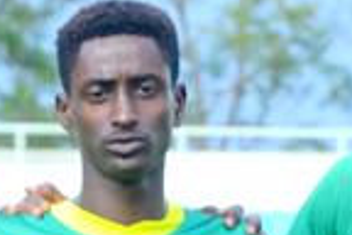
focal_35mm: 804
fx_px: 7861
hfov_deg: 2.6
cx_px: 367
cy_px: 656
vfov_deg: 1.7
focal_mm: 116
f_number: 8
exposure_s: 1/500
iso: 400
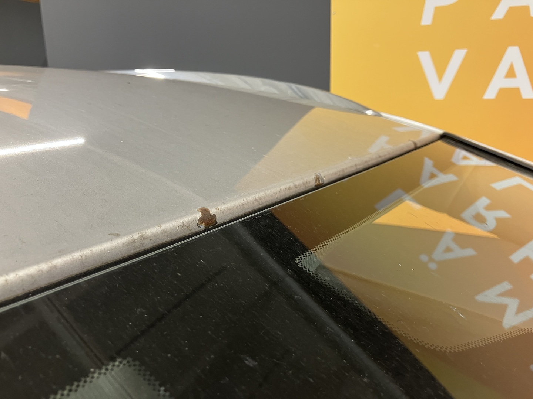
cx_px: 266
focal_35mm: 28
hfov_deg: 63.4
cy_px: 200
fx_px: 431
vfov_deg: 49.7
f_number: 1.8
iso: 160
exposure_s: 1/50
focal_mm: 3.99
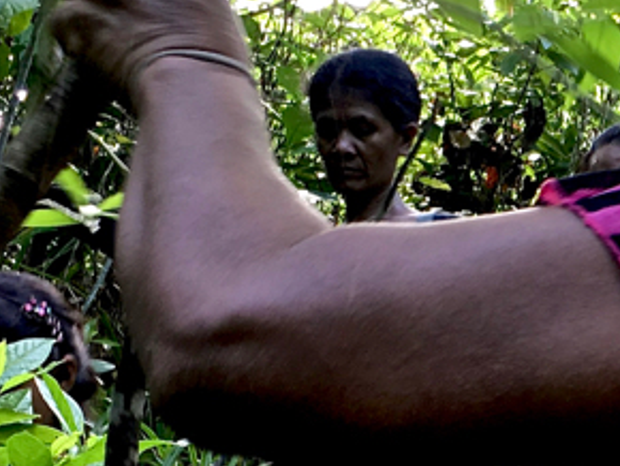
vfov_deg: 11.5
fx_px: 2294
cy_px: 393
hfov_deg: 14.8
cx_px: 761
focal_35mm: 128
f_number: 2.2
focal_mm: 4.15
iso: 25
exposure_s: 1/40
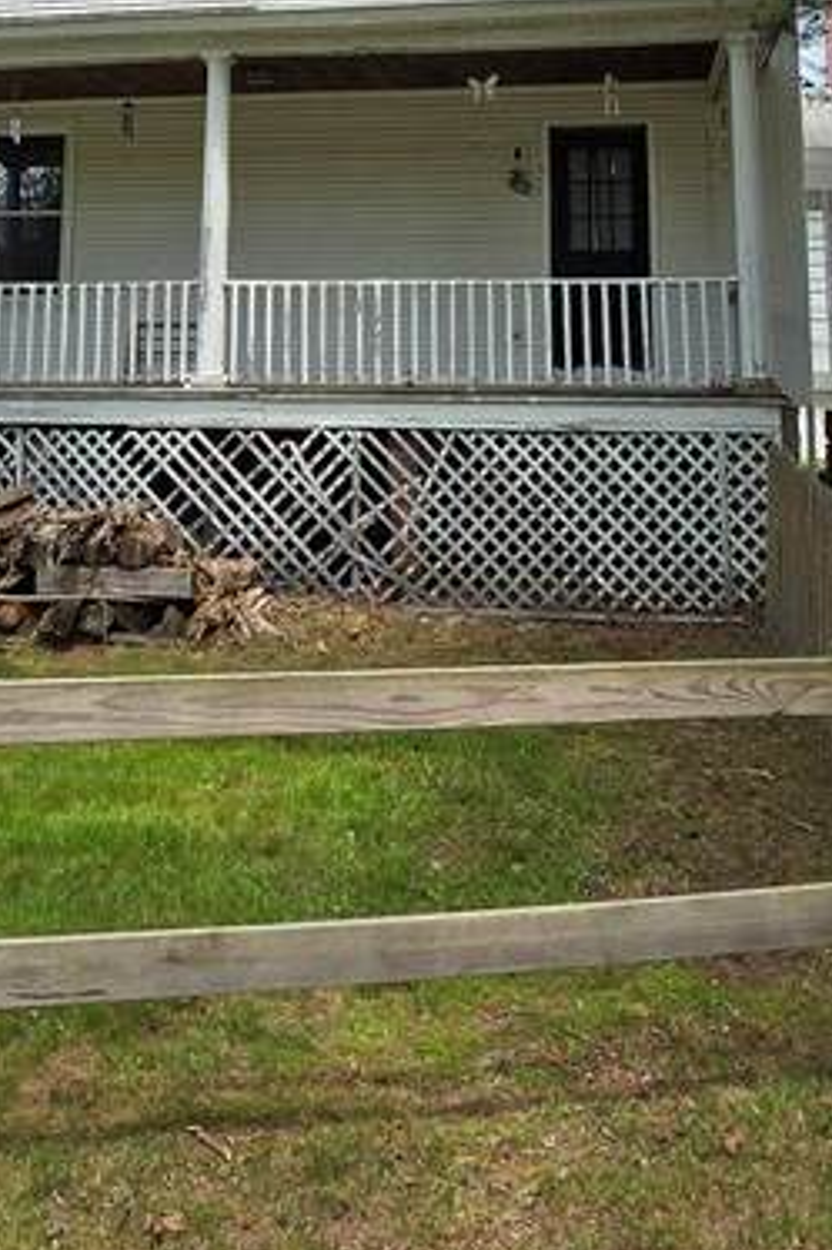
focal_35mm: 37
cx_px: 354
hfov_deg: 35.8
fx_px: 1284
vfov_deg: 47.2
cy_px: 147
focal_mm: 2.2
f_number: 2.2
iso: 50
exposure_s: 1/763
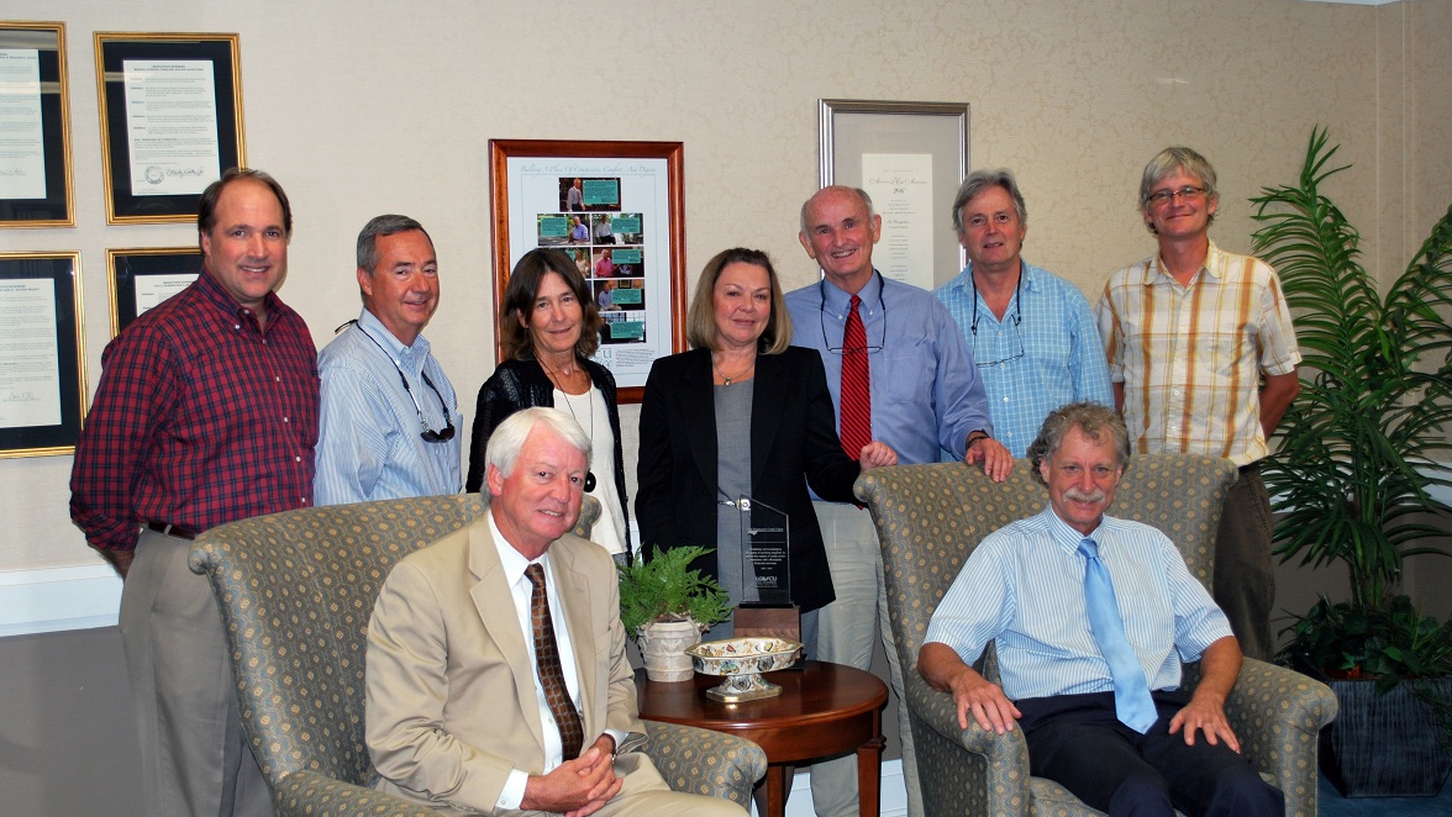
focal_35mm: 47
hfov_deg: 44.1
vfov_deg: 25.7
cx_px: 712
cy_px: 444
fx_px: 1792
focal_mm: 29
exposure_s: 1/60
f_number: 4.8
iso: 200
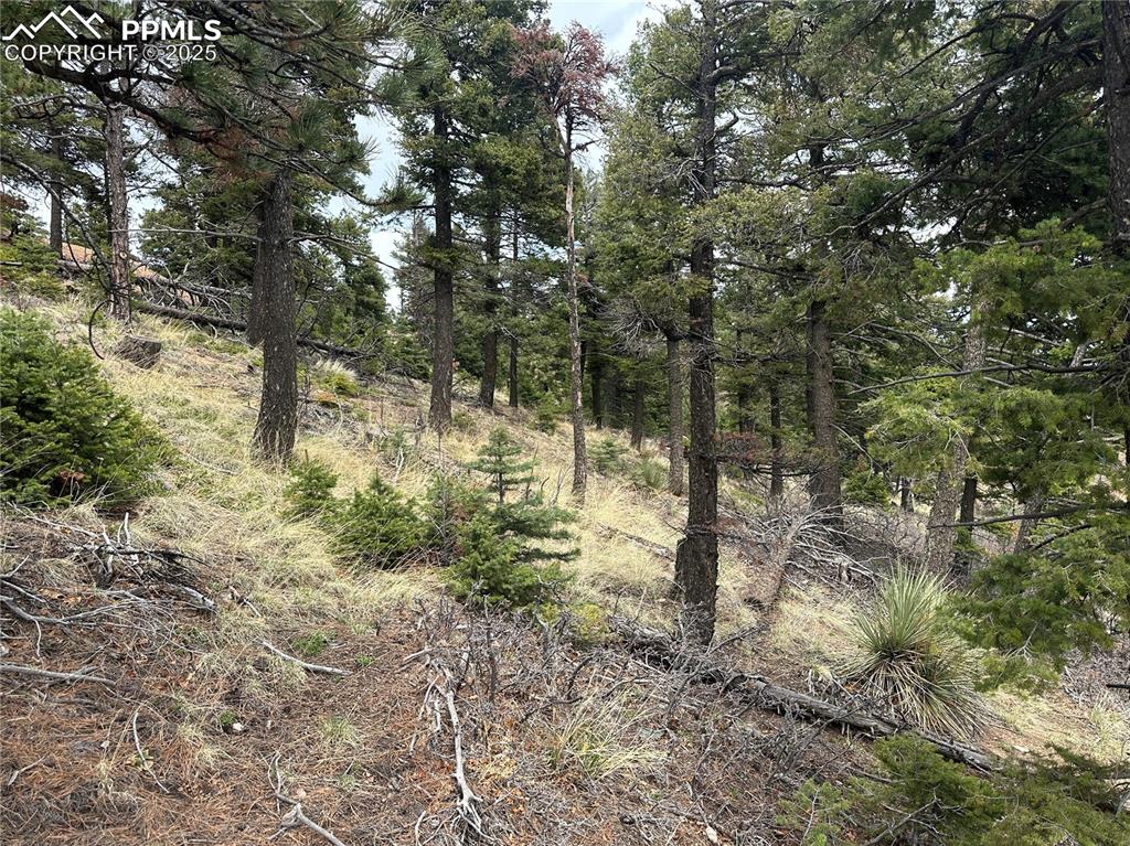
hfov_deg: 71.6
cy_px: 423
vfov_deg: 56.8
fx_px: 783
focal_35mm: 24
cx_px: 565
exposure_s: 1/1321
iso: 80
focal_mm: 6.86
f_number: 1.78
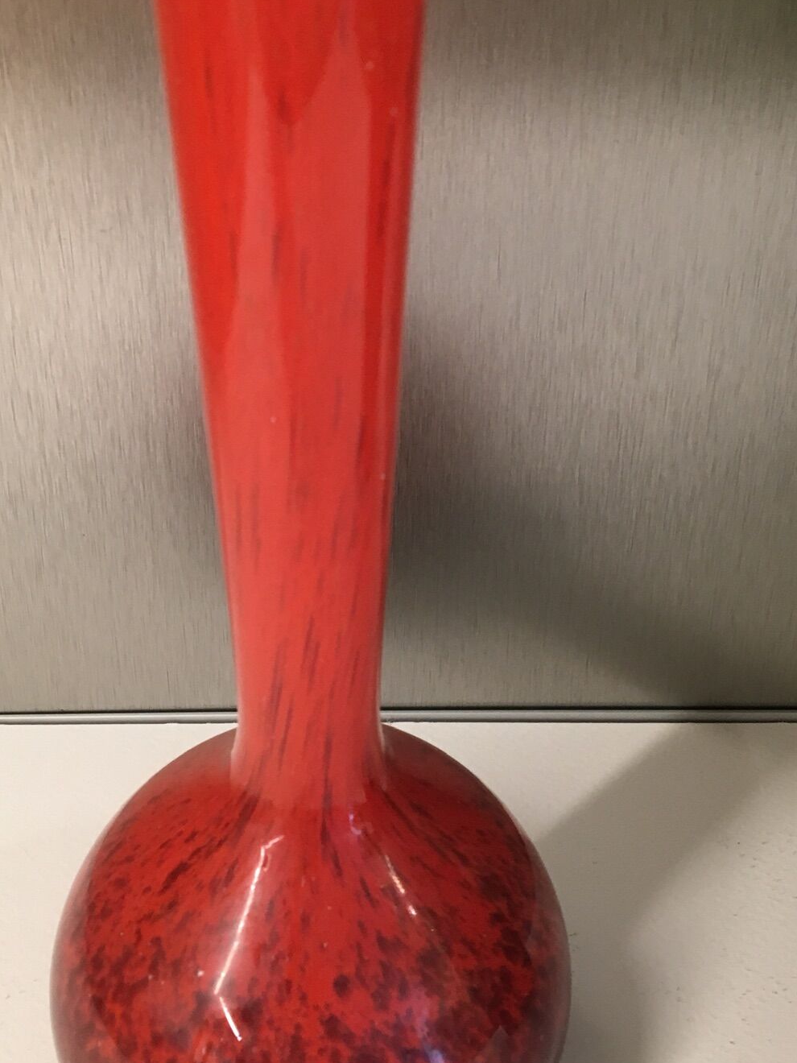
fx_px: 1381
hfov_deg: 32.2
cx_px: 373
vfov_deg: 41.9
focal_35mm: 45
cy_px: 430
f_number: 2.2
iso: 100
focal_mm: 4.15
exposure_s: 1/33
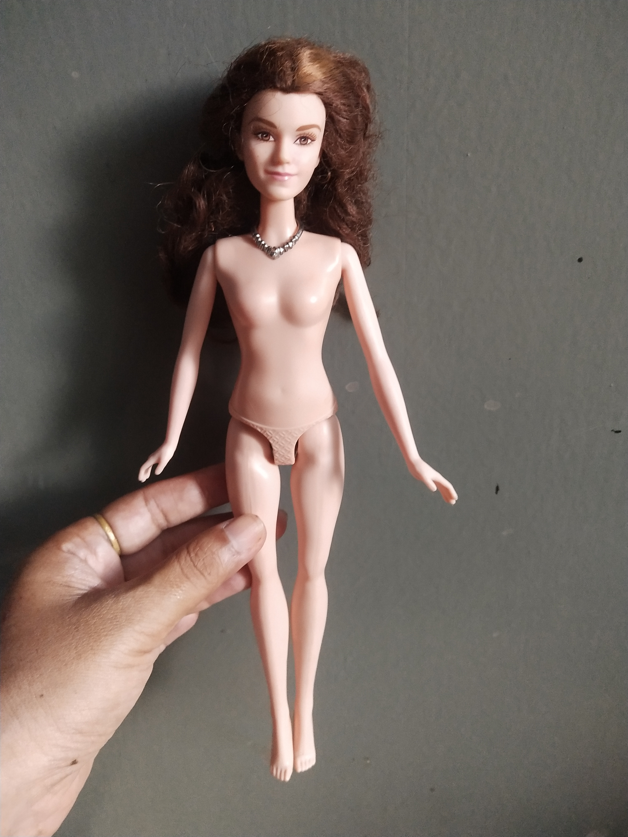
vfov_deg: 60.0
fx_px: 726
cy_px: 418
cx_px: 314
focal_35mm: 30
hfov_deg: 46.8
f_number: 1.8
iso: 469
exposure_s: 1/50
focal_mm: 3.95
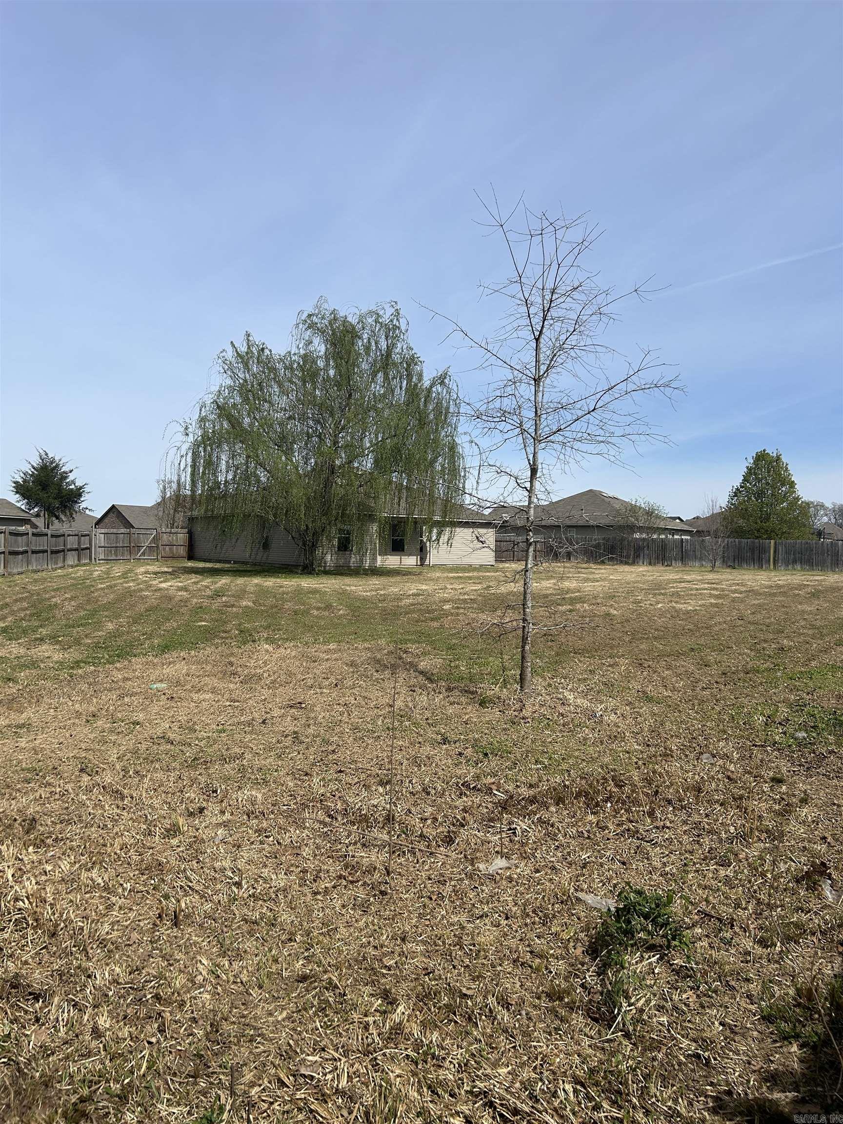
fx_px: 844
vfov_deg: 67.3
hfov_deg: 53.1
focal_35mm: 26
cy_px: 562
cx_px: 422
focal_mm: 5.7
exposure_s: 1/5882
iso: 50
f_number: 1.5
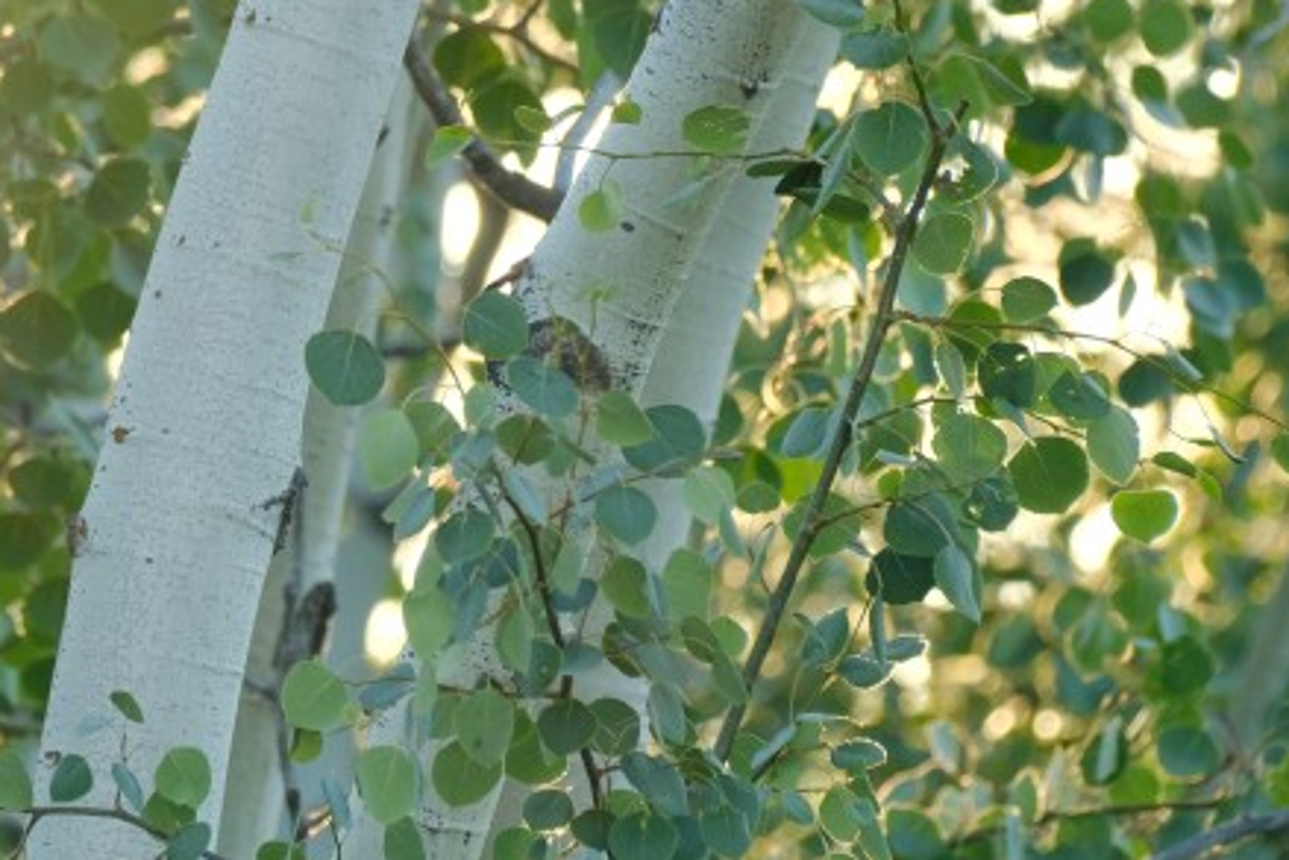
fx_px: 33058
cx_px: 279
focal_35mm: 923
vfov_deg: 1.5
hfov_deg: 2.2
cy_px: 288
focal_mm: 300
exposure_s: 1/125
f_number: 8
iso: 1250
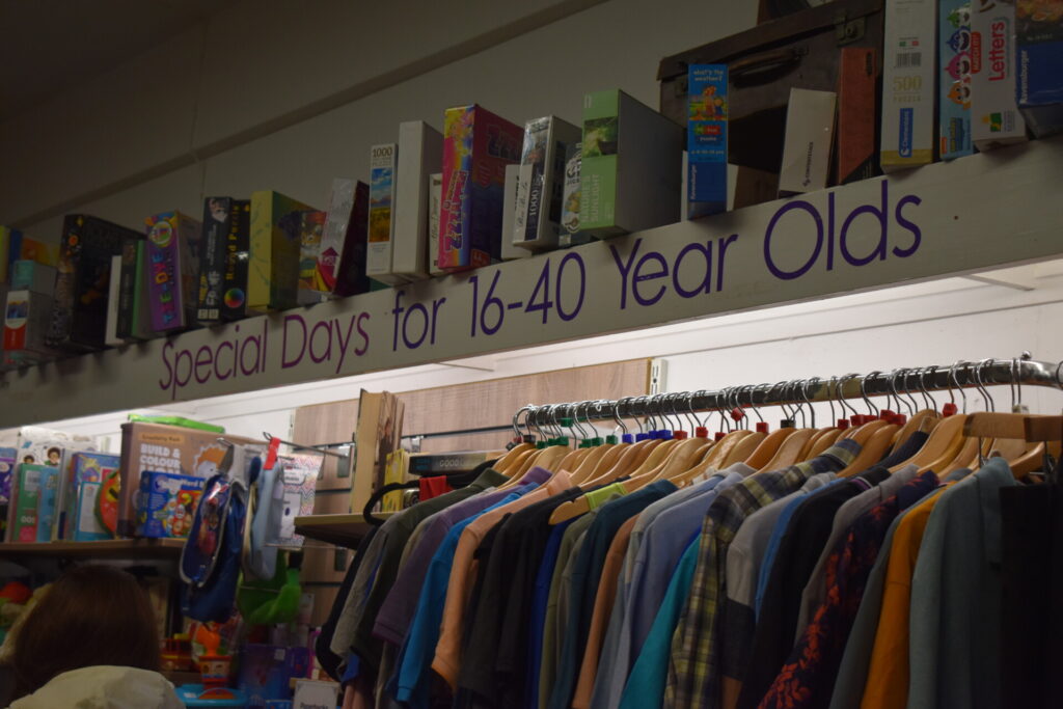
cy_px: 354
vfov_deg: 23.8
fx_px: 1683
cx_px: 532
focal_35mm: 57
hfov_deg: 35.0
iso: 720
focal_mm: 38
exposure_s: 1/250
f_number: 4.8
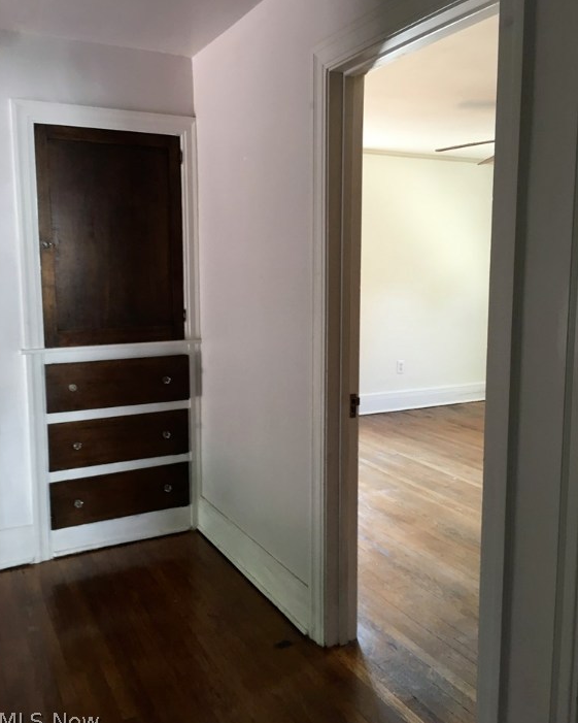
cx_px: 290
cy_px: 342
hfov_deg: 47.1
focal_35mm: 31
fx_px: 663
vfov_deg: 57.1
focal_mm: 4.15
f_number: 2.2
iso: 80
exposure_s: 1/30
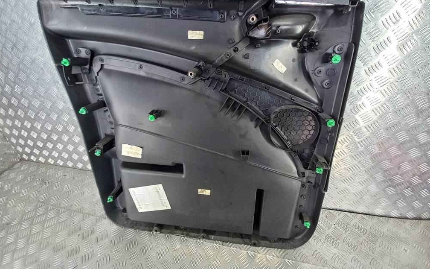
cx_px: 213
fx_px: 164
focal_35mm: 14
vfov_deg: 77.9
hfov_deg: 105.3
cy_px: 110
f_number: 2.2
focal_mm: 1.42
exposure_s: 1/50
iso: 64
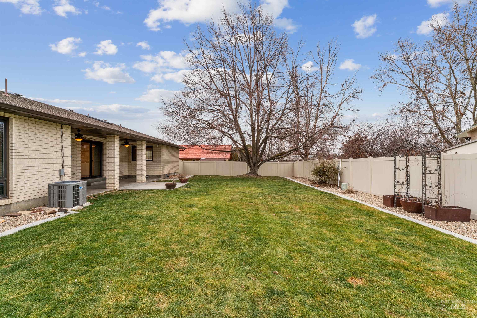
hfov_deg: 95.3
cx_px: 238
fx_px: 217
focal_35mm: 16
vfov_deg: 72.4
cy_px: 159
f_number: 13
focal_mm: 16.4
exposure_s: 1/50
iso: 400
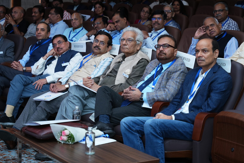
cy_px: 88
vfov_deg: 16.7
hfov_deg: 24.8
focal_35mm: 82
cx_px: 122
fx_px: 556
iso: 1000
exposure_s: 1/125
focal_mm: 65.8
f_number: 4
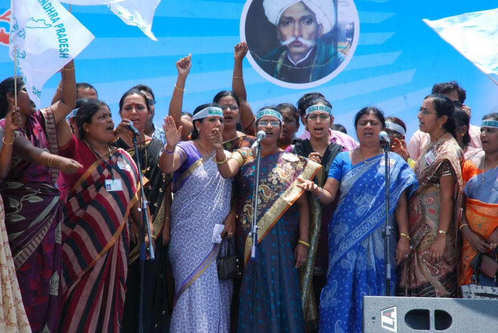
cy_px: 166
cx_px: 249
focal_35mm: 93
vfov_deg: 14.8
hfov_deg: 21.9
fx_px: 1288
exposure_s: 1/125
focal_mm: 62
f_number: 16
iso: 400
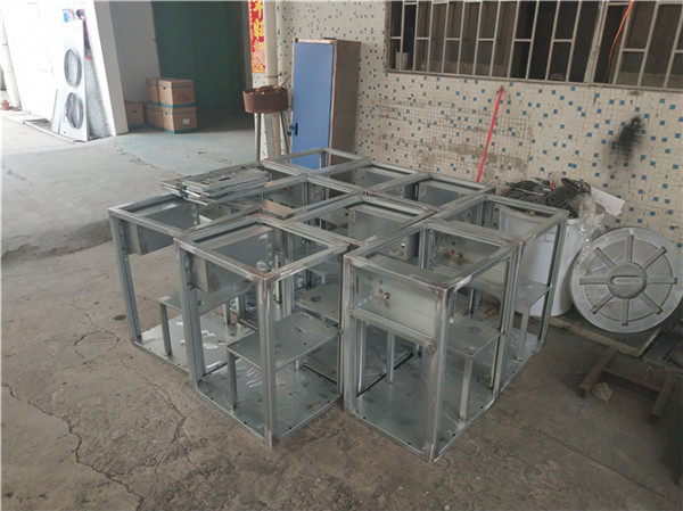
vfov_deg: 46.7
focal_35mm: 30
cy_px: 256
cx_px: 342
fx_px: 591
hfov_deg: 60.0
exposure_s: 1/100
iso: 211
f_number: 1.8
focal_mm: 3.95
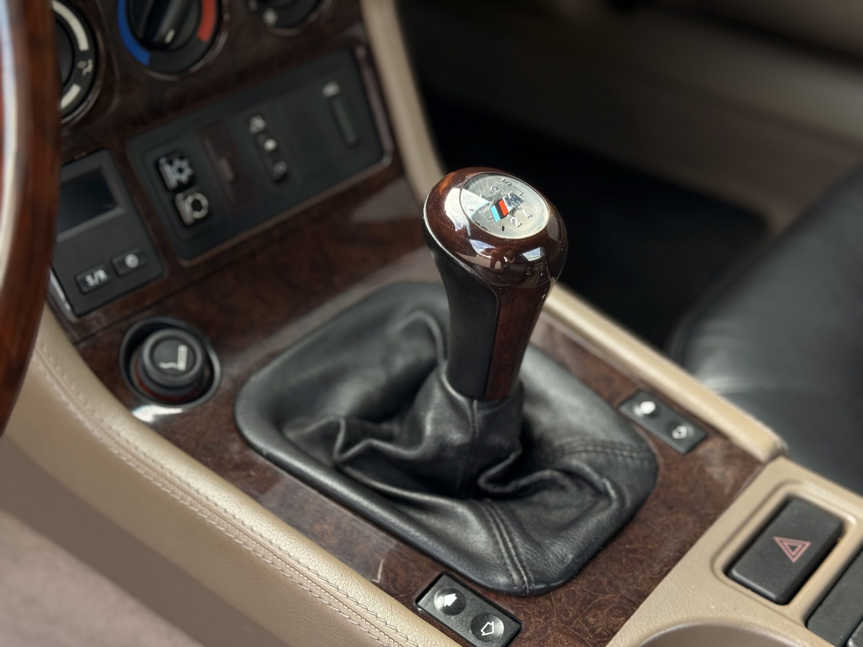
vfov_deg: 30.3
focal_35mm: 48
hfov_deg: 39.7
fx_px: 1197
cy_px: 324
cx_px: 432
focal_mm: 6.76
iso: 100
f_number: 1.78
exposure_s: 1/272
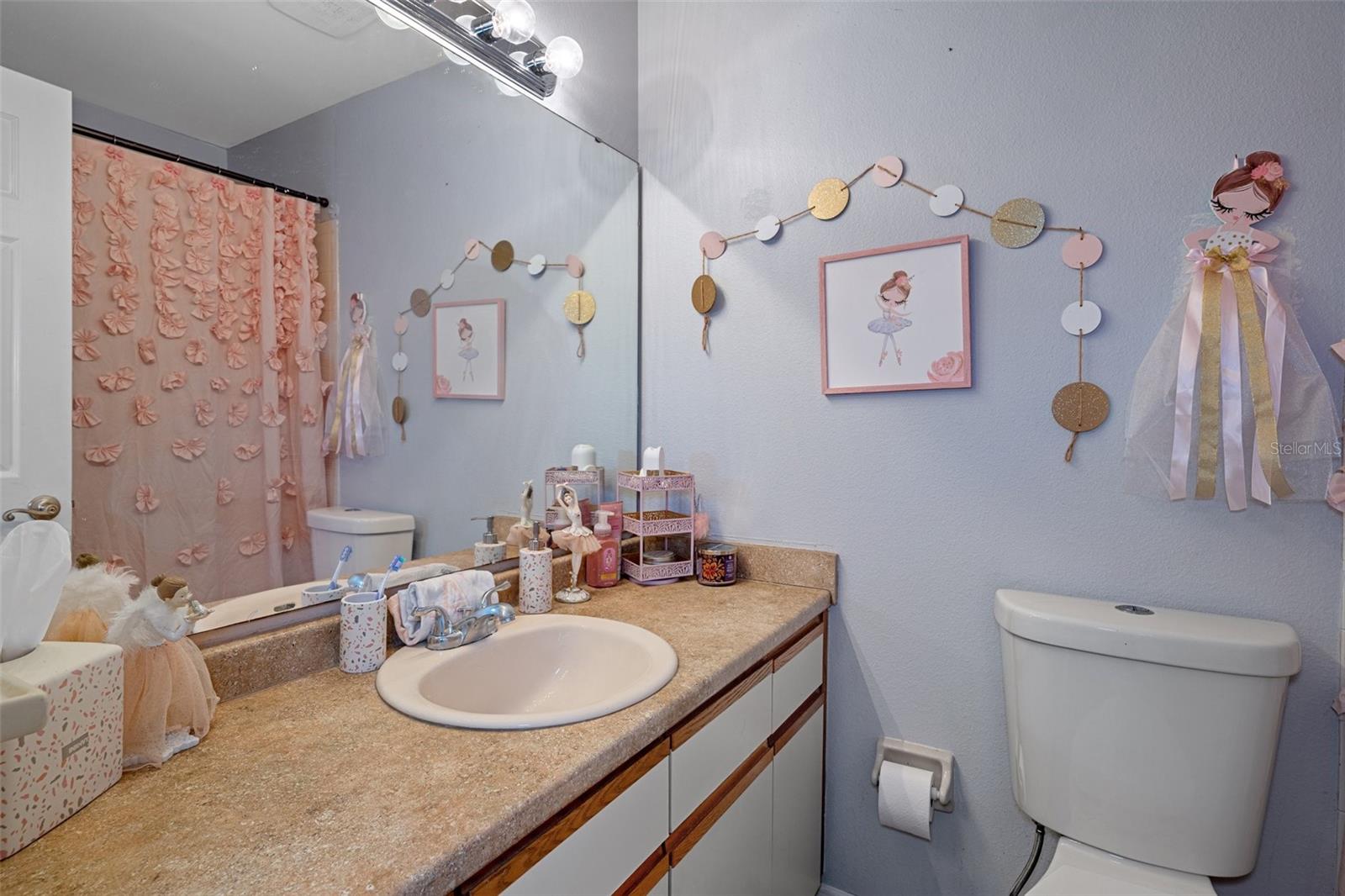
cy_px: 448
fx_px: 635
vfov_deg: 70.4
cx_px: 672
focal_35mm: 17
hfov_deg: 93.3
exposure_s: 1/1.67
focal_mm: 17
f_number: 8
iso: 320
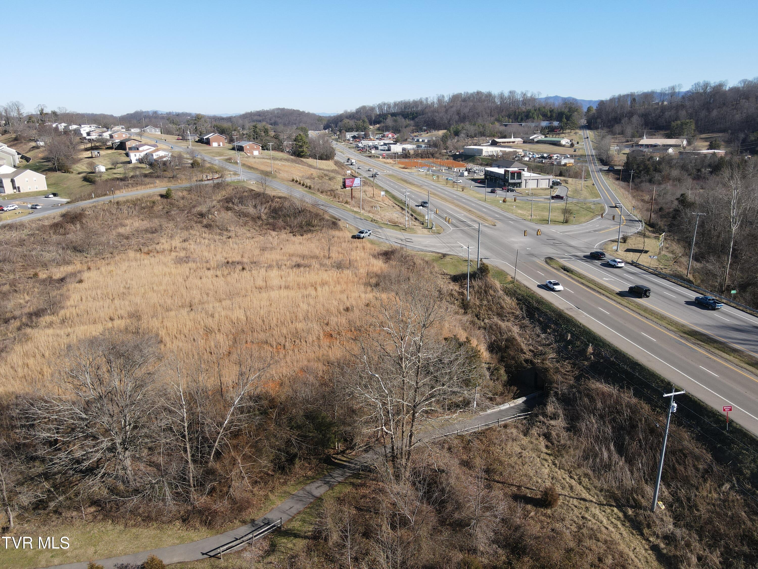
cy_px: 284
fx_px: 526
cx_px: 379
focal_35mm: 24
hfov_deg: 71.6
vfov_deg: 56.8
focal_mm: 4.5
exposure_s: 1/500
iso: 100
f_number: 2.8
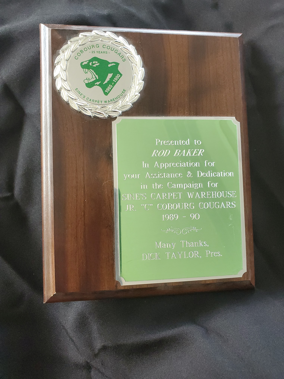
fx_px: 284
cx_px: 142
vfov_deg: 67.3
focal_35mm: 26
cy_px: 190
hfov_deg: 53.1
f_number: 2.4
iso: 320
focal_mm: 4.3
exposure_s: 1/120
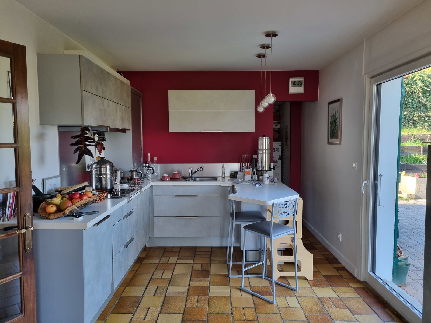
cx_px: 216
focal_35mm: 26
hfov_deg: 67.3
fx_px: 324
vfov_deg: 53.1
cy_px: 162
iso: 160
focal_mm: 5.4
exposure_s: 1/100
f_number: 1.8
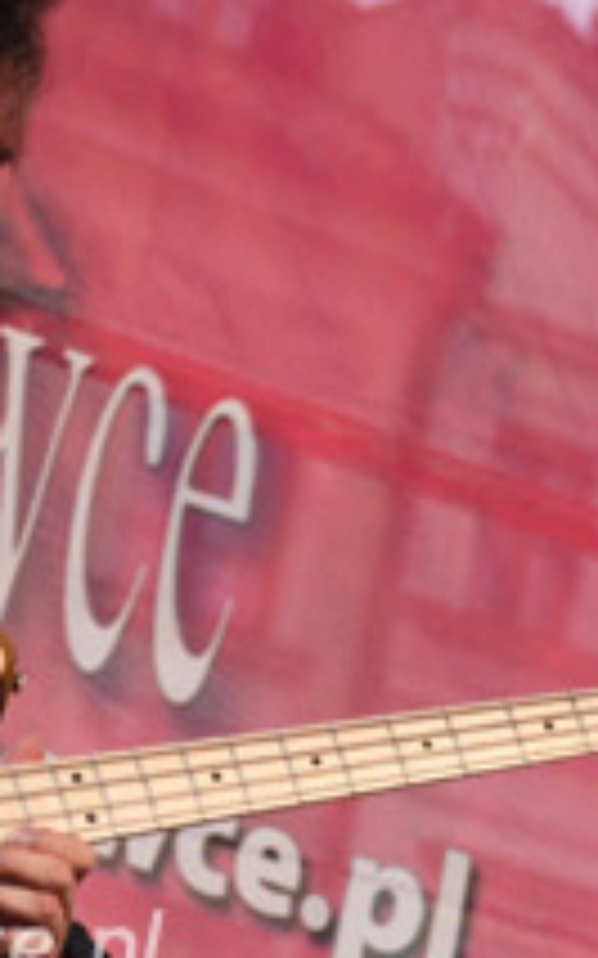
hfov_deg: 4.6
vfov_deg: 7.3
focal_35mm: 288
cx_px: 418
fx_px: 7515
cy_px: 317
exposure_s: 1/60
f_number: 5.6
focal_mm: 80
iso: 400
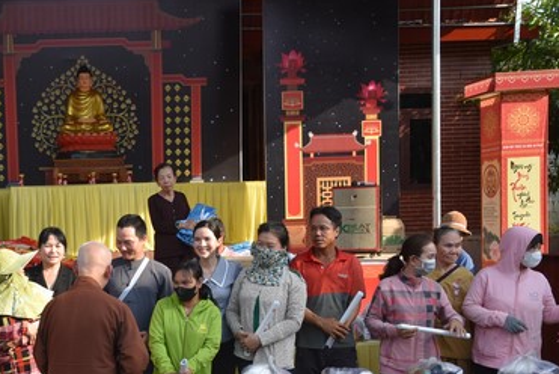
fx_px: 870
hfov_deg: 34.2
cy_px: 273
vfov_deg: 24.0
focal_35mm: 56
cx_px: 87
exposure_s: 1/250
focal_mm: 32
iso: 400
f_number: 8
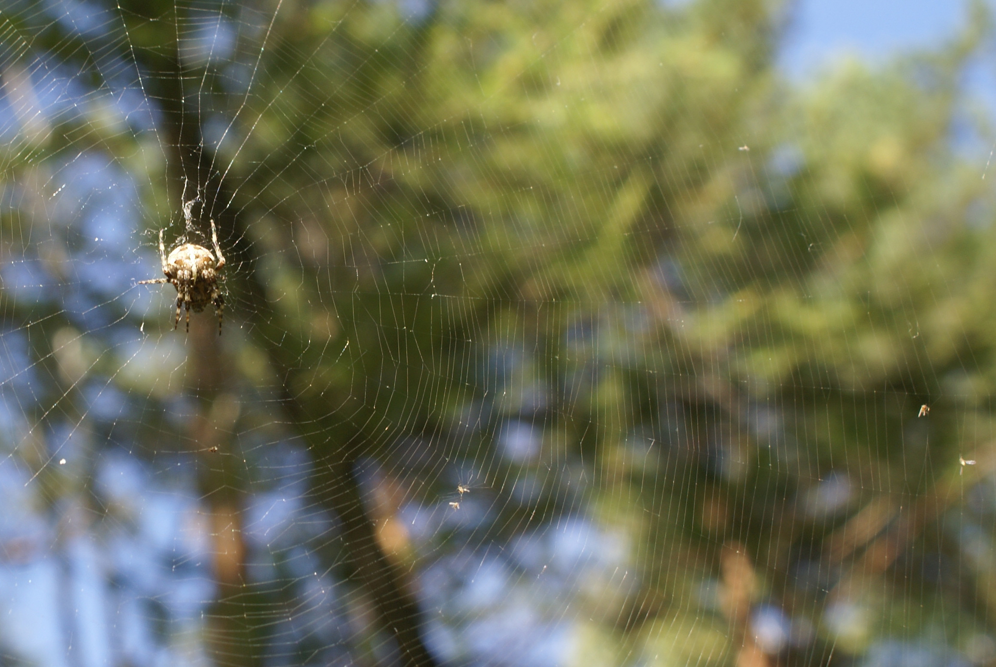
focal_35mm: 88
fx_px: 2433
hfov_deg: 22.8
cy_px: 263
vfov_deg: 15.6
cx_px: 175
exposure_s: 1/60
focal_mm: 35
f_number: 7.1
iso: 100
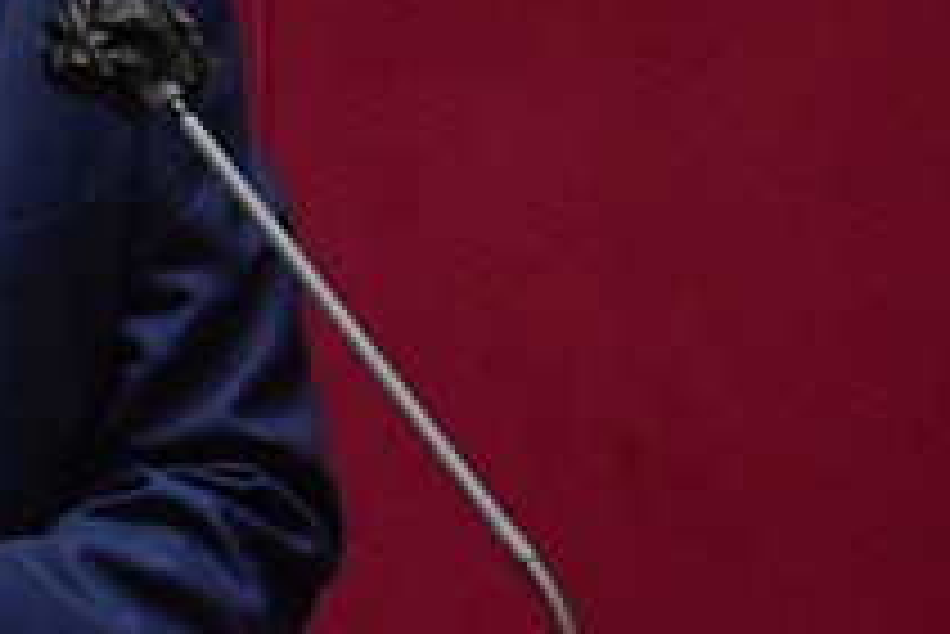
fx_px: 31978
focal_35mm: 1211
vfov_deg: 1.1
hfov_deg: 1.7
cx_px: -266
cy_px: 11
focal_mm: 400
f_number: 5.6
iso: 6400
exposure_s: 1/200
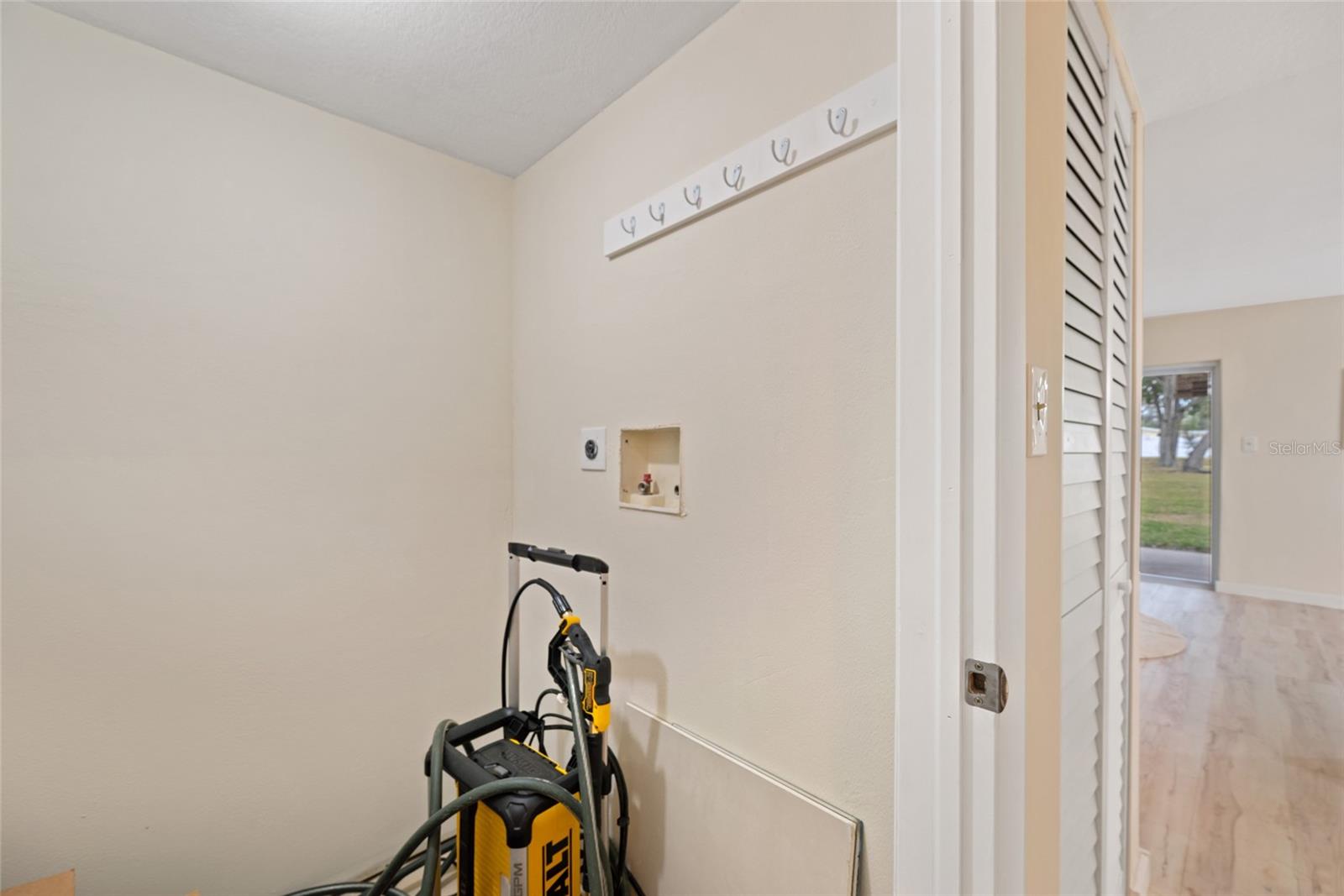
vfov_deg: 81.2
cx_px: 672
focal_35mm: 14
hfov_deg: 104.2
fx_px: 523
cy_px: 448
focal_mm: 14
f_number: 6.3
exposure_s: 1/2
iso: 250
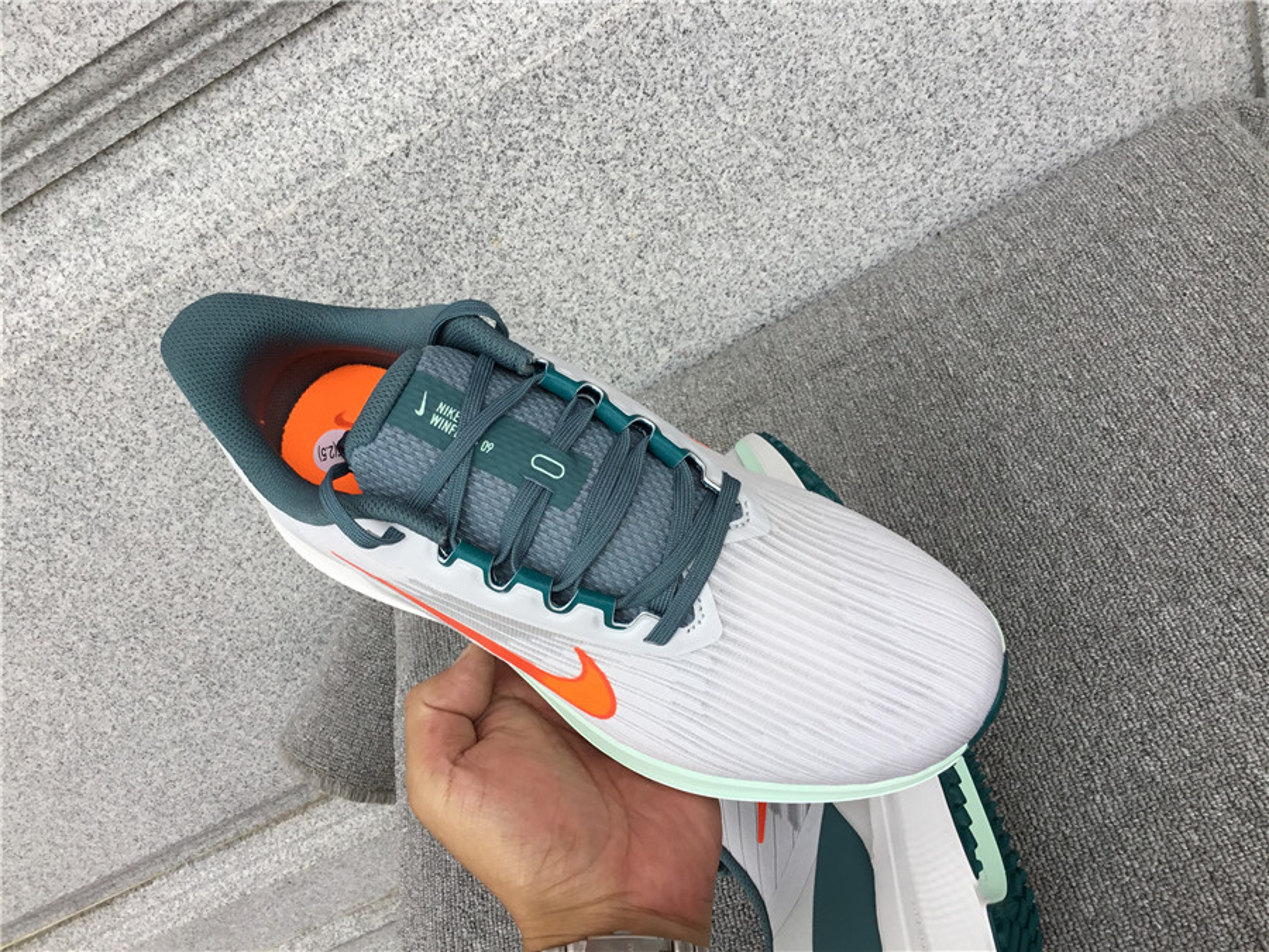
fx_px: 1136
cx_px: 634
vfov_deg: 45.4
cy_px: 476
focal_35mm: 31
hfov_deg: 58.4
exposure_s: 1/100
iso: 25
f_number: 2.4
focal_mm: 3.3
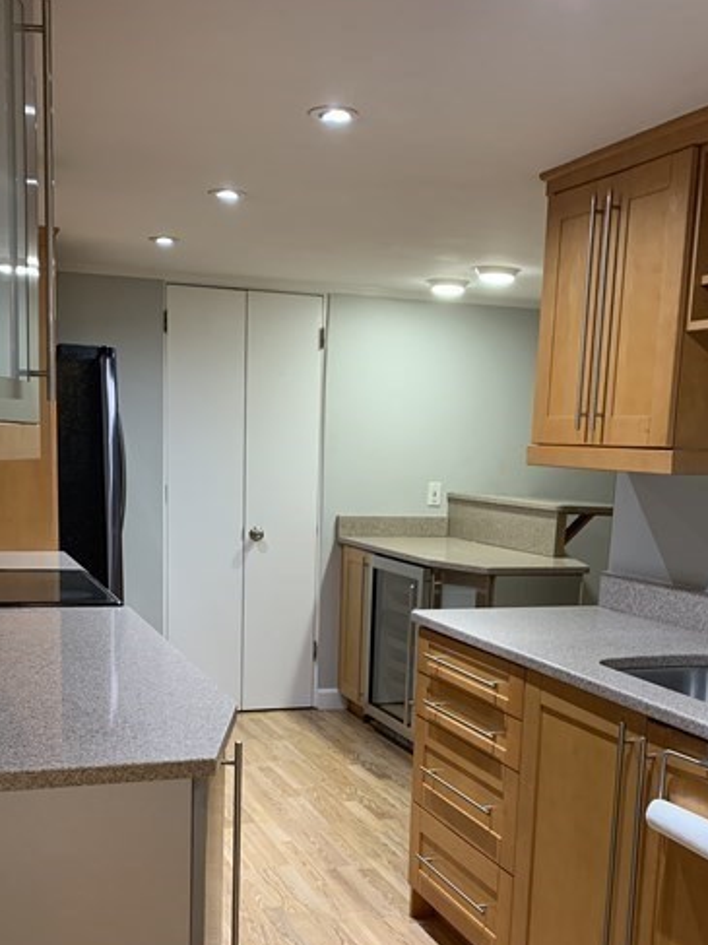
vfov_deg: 44.5
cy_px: 693
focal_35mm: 41
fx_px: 1119
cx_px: 341
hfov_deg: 35.1
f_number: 1.8
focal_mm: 4.25
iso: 200
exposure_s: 1/60
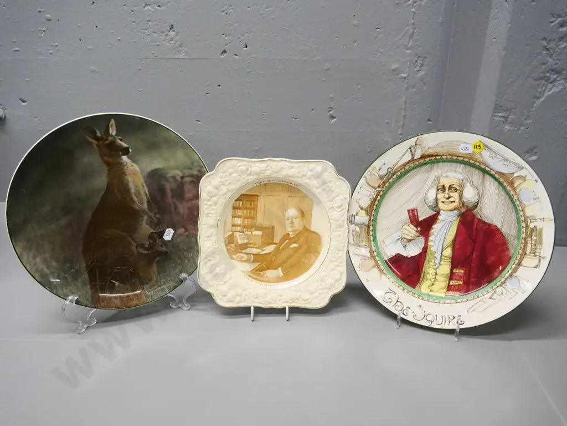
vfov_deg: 46.8
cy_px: 213
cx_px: 284
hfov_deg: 60.0
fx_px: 491
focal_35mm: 30
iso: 3200
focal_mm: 15
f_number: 5.6
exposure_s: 1/160
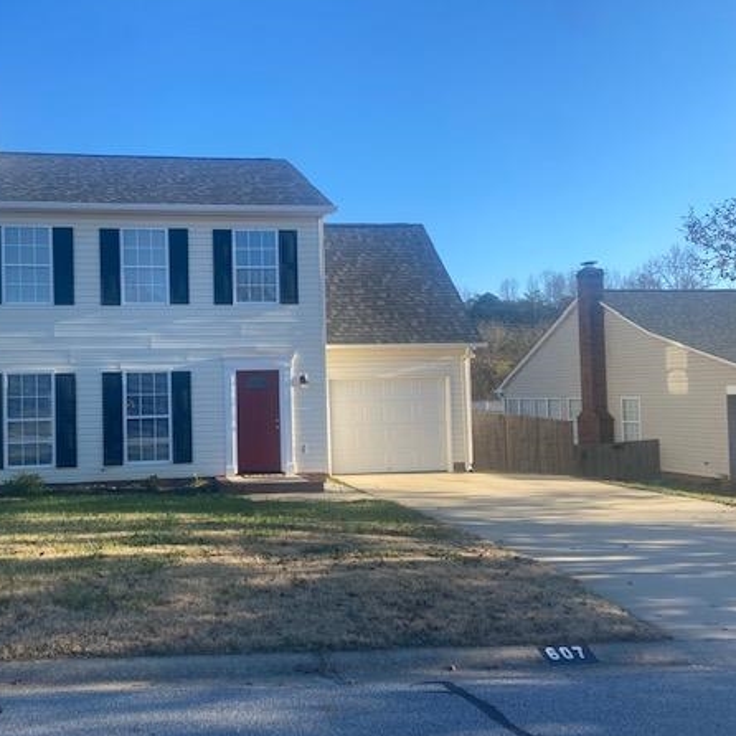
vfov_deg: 49.7
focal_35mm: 33
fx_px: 794
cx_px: 239
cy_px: 381
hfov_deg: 48.8
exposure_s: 1/1193
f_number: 1.8
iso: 32
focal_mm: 4.25
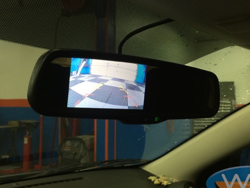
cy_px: 94
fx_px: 289
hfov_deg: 46.6
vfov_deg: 36.0
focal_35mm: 40
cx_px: 144
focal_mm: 4.15
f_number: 2.2
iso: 40
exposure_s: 1/15
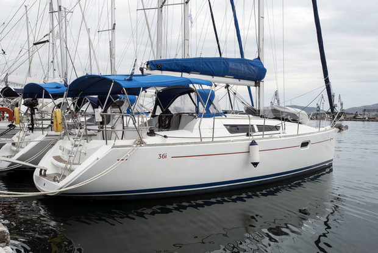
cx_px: 189
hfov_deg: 54.4
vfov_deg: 37.9
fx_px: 368
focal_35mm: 35
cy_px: 126
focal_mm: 35
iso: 400
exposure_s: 1/160
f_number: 14
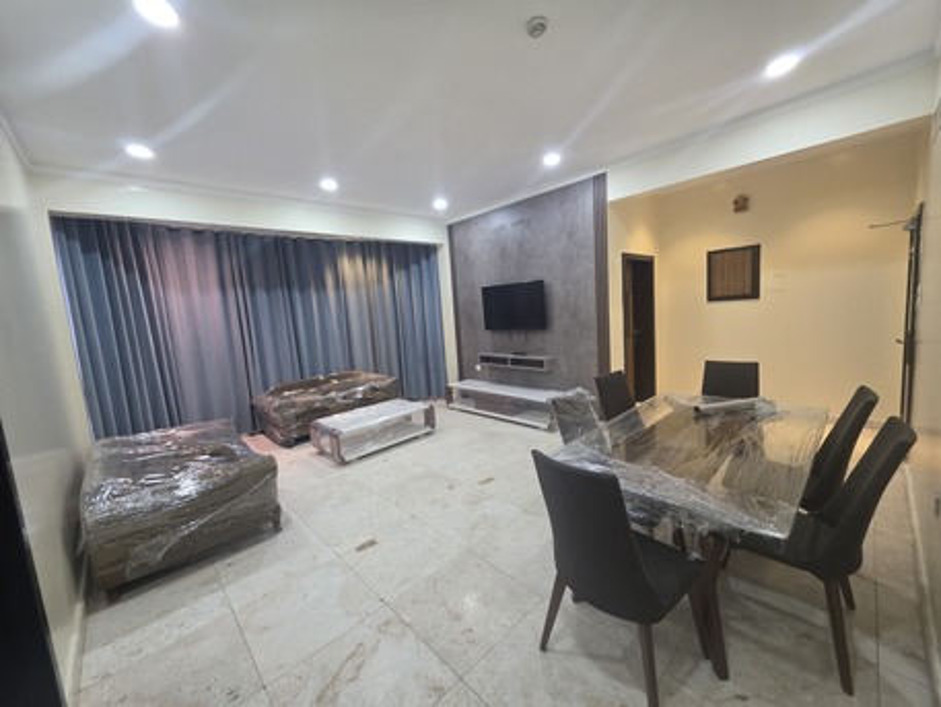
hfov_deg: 106.2
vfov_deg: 89.9
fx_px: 353
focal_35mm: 13
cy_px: 354
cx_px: 470
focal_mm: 2.2
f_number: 1.9
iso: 250
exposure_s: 1/50
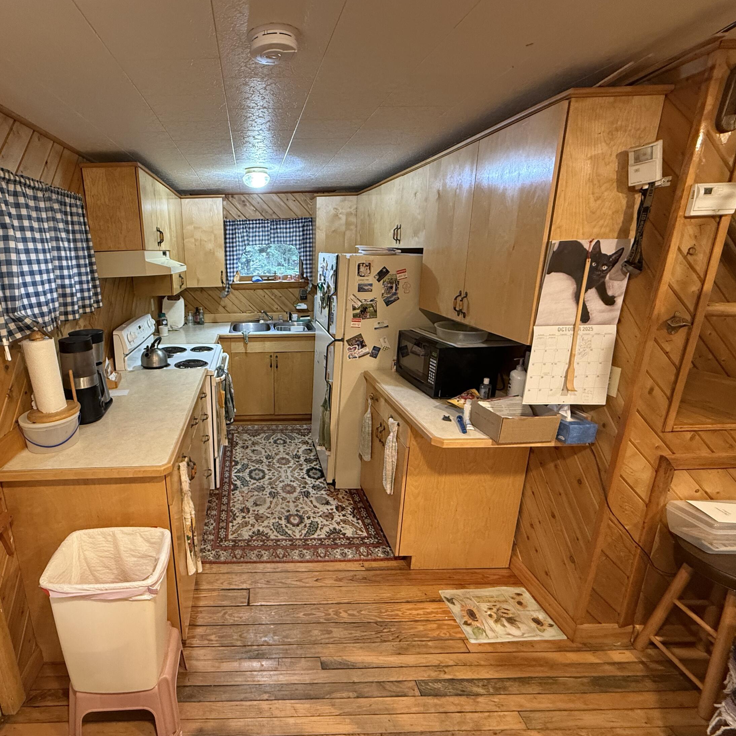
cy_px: 360
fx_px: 409
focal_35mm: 17
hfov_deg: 81.7
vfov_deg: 84.0
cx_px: 257
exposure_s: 1/60
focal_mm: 2.22
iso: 400
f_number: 2.2
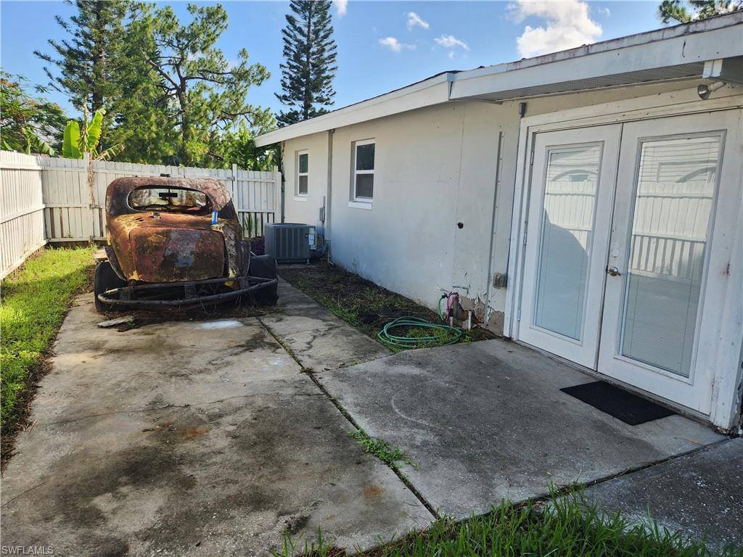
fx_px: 494
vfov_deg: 58.9
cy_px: 278
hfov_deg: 73.9
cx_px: 372
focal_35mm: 23
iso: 20
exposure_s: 1/876
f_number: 1.8
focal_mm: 5.4
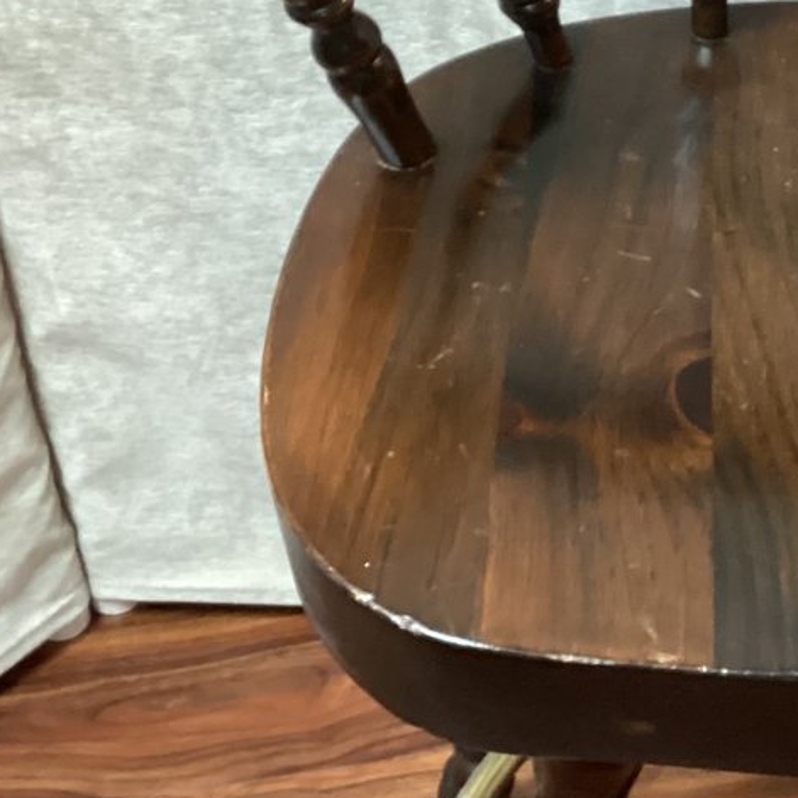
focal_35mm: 88
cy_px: 184
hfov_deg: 19.1
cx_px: 828
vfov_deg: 19.6
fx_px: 2295
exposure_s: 1/20
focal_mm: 3.3
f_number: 2.4
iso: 640
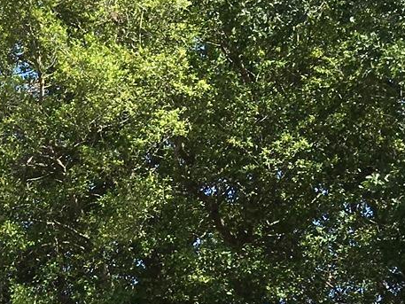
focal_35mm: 128
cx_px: -237
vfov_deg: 10.6
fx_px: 1498
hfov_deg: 14.2
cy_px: 611
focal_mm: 4.15
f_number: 2.2
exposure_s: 1/1304
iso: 25
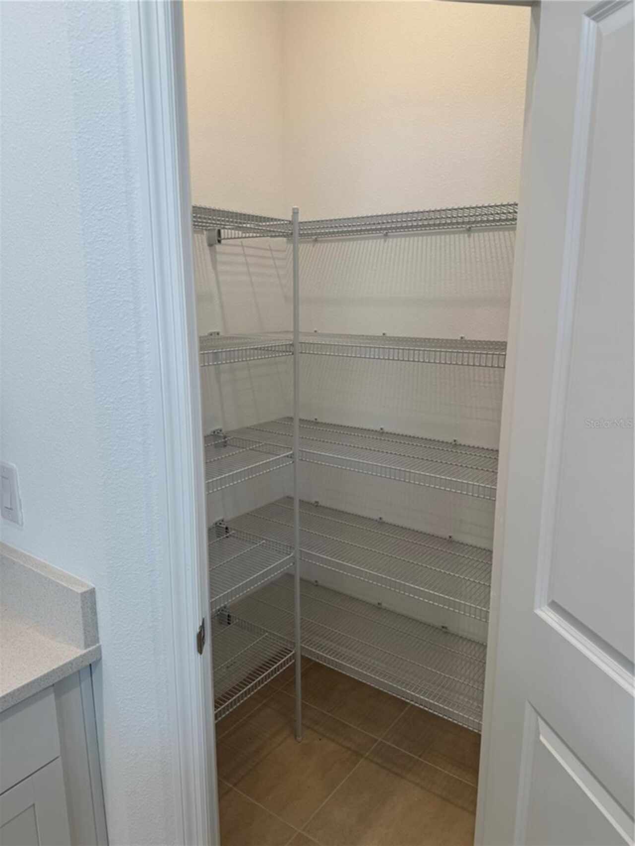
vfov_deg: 71.6
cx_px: 318
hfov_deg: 56.8
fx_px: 587
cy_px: 423
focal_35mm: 24
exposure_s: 1/121
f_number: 1.78
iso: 50
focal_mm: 6.76
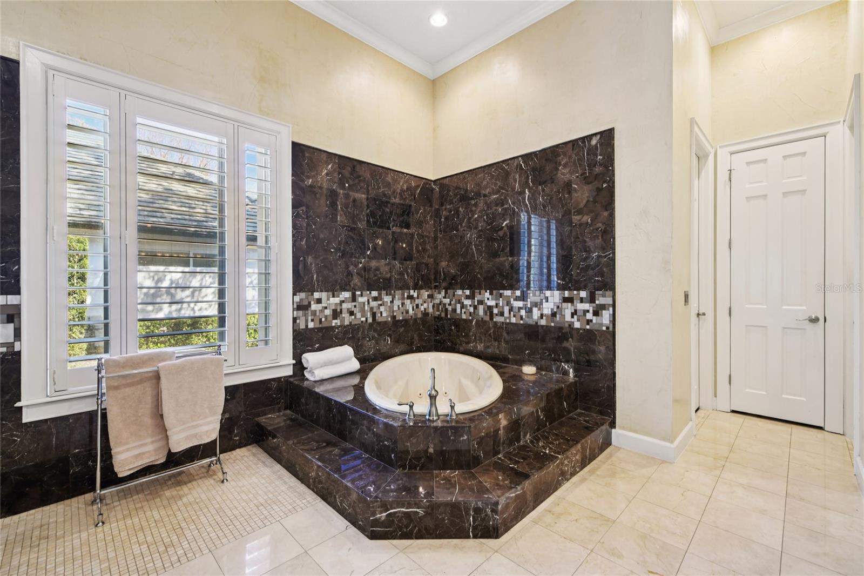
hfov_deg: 100.4
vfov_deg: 77.3
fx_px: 360
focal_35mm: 15
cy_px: 288
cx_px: 432
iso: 400
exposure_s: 1/6
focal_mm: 15
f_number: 8
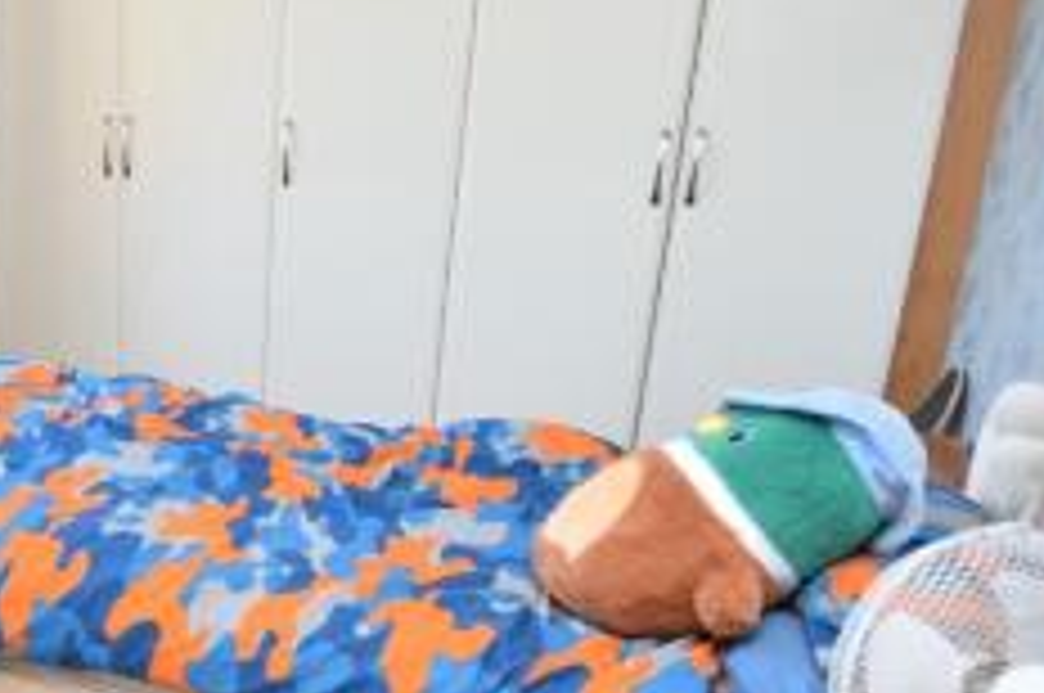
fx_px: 1071
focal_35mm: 37
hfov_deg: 45.2
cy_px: 407
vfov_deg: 35.7
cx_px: 36
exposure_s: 1/80
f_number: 4.5
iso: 400
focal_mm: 12
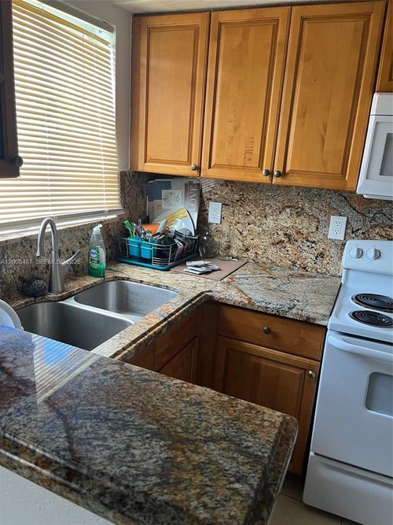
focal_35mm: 26
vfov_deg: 67.3
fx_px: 394
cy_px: 262
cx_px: 196
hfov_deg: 53.0
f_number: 1.6
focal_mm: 5.1
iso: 80
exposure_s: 1/60
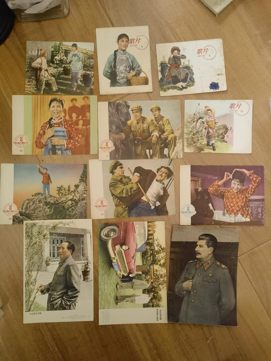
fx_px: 282
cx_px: 136
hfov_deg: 51.4
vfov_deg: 65.3
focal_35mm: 27
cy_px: 180
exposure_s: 1/16.7
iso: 1600
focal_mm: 6.67
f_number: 1.9
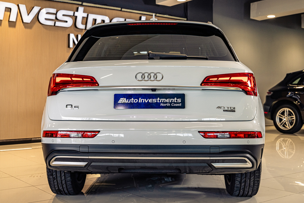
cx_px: 152
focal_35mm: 47
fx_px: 397
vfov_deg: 28.6
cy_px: 102
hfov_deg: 41.9
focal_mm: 47
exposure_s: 1/200
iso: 500
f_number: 5
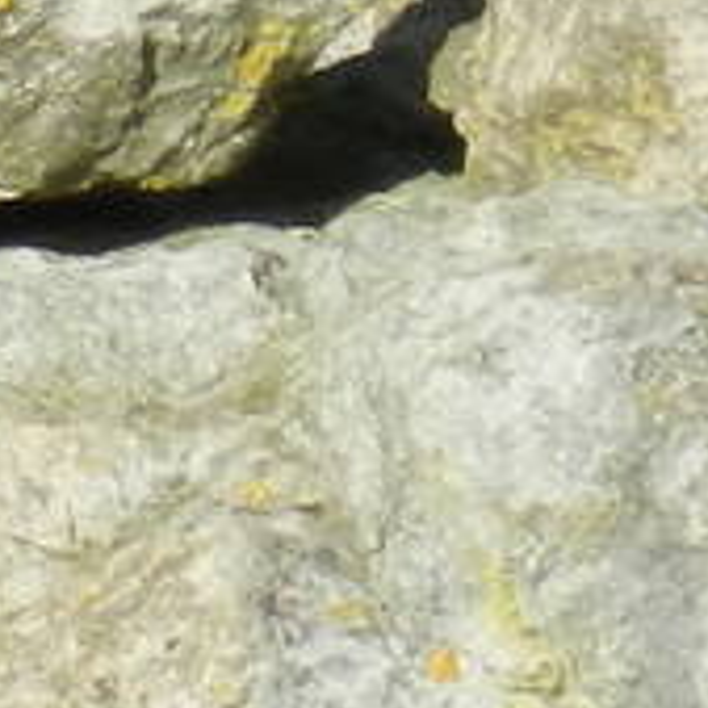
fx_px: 41698
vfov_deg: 1.0
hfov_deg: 1.0
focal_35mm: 1802
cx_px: -591
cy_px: 917
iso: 160
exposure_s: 1/500
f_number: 5.6
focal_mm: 38.2
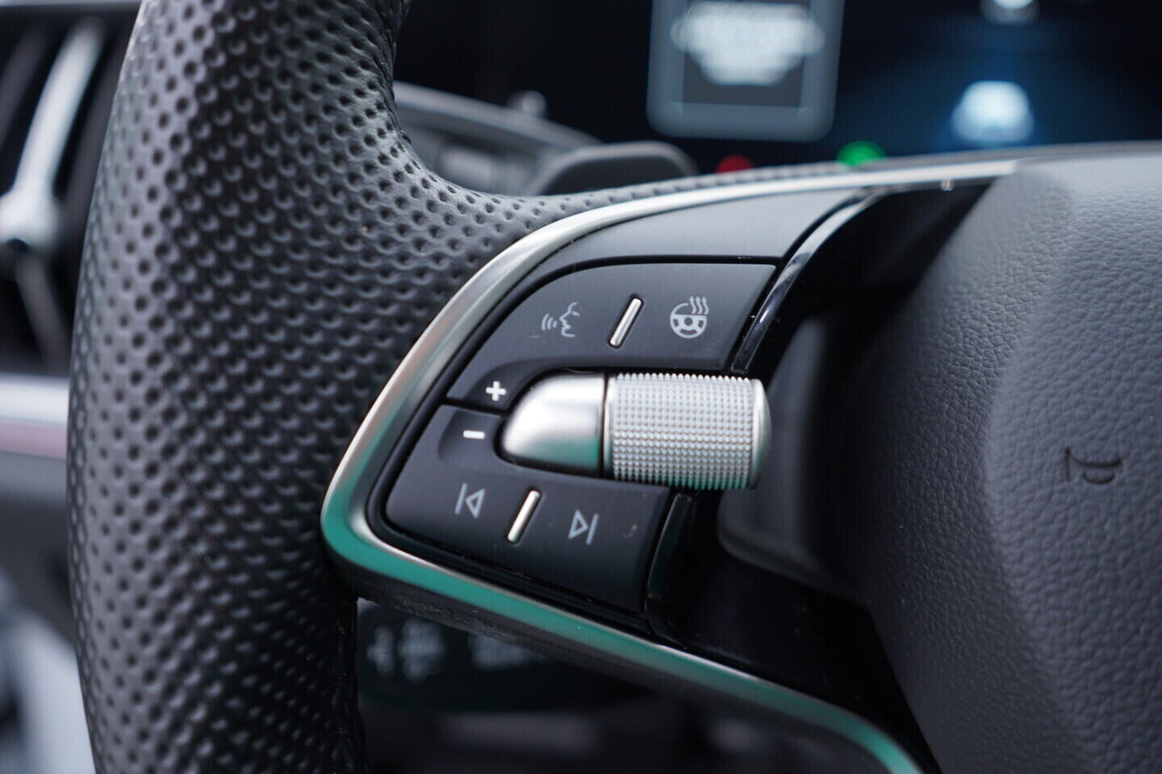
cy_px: 387
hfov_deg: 53.1
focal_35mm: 36
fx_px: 1162
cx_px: 581
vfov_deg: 36.9
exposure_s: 1/40
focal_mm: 24
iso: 125
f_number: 2.8
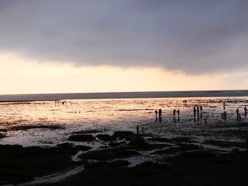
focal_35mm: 58
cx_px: 109
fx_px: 415
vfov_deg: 25.2
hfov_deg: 33.2
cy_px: 89
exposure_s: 1/80
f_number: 4
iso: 125
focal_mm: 15.28
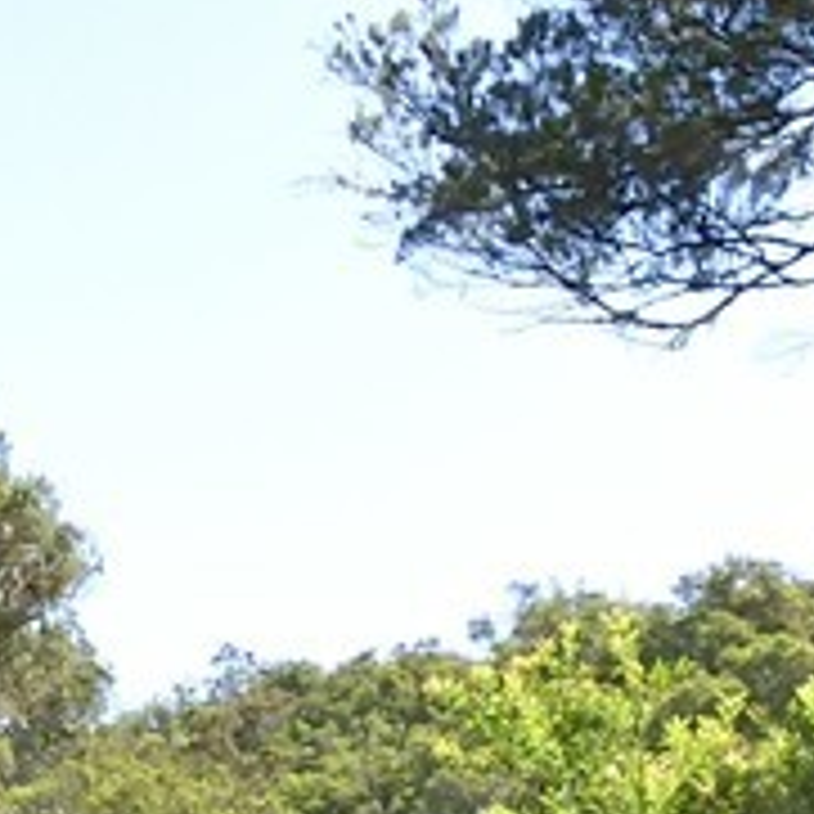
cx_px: -1534
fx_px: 4789
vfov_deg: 9.0
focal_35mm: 180
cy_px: 1734
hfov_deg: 8.4
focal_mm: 24
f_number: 9
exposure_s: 1/125
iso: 200
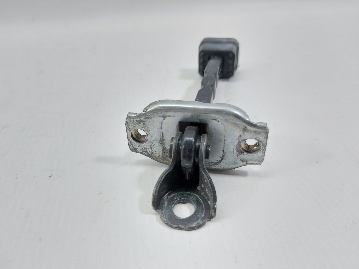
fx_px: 249
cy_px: 134
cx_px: 180
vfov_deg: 56.8
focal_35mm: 24
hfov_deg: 71.6
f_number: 1.8
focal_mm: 5.23
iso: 100
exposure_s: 1/50
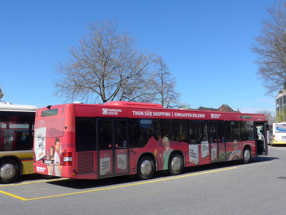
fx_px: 322
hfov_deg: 47.9
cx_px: 143
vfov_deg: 36.8
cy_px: 108
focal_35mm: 39
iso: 80
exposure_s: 1/1600
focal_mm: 8
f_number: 2.8
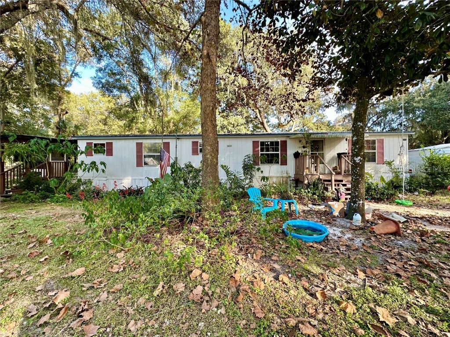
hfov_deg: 102.1
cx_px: 225
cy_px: 168
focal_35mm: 14
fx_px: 182
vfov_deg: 85.7
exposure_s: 1/99
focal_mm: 2.22
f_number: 2.2
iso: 50
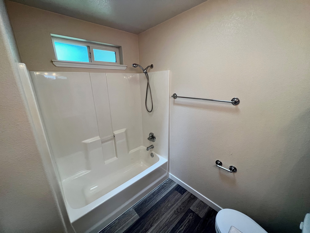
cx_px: 155
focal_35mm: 13
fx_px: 116
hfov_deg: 106.2
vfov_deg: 89.9
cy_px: 116
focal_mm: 1.57
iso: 100
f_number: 1.8
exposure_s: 1/120
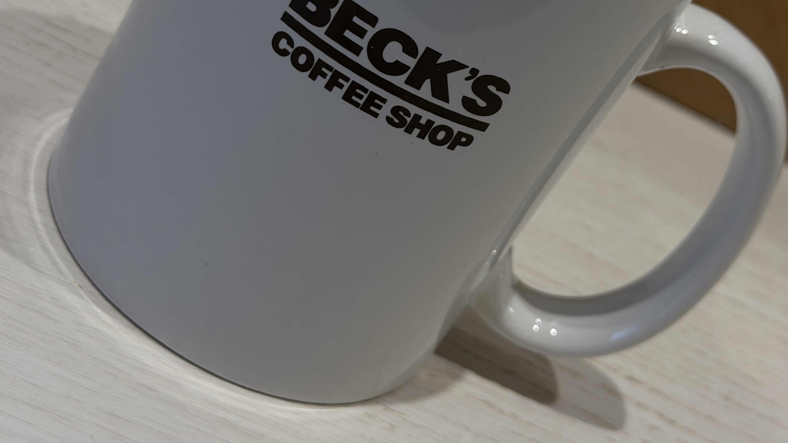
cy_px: 92
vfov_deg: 17.1
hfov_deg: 30.2
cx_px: 393
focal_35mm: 70
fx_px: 1463
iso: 50
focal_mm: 6.76
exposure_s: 1/121
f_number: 1.78
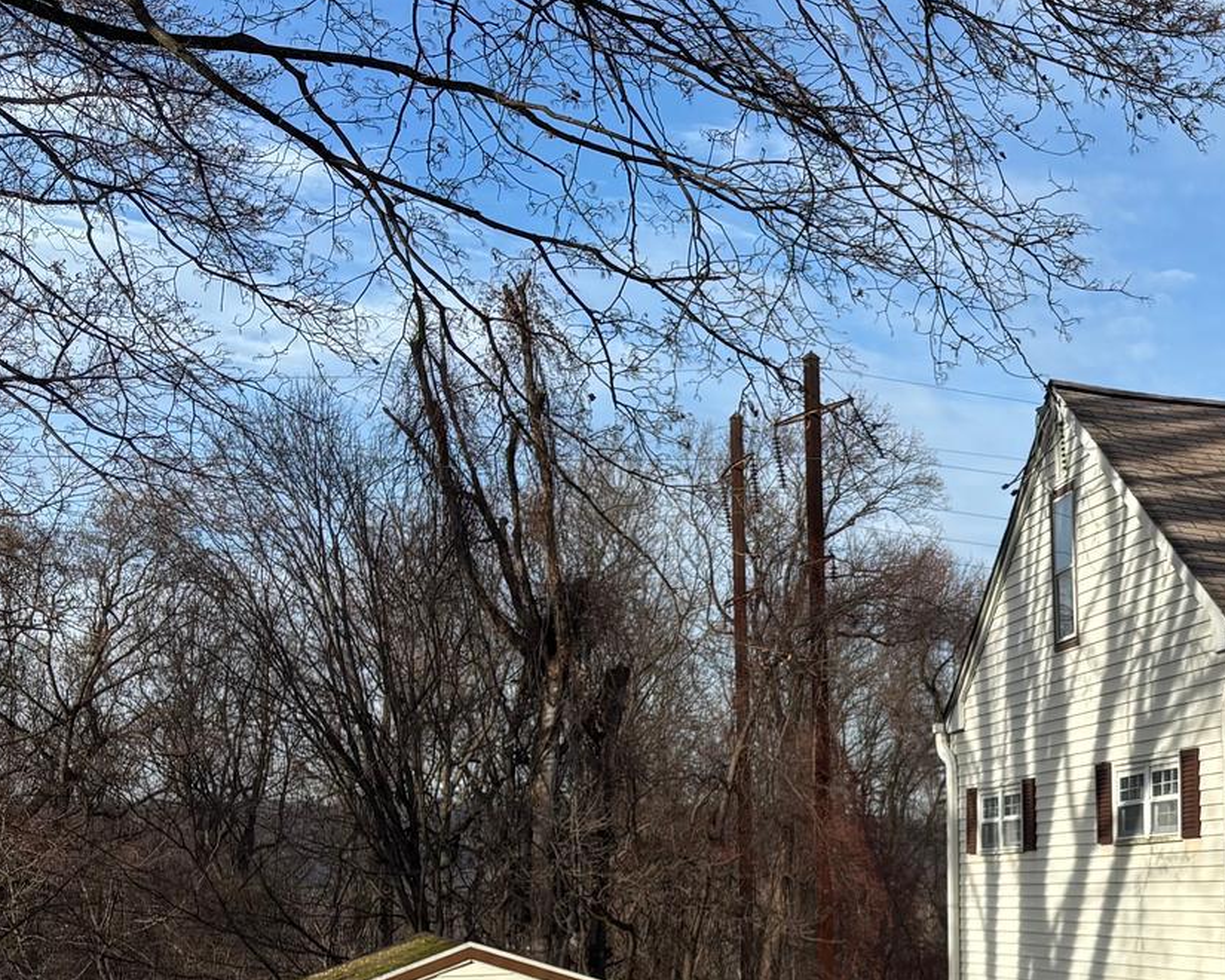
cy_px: 866
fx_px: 2284
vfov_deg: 23.6
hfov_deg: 27.2
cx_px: 1387
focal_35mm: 63
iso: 50
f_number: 1.6
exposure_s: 1/1399
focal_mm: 5.96
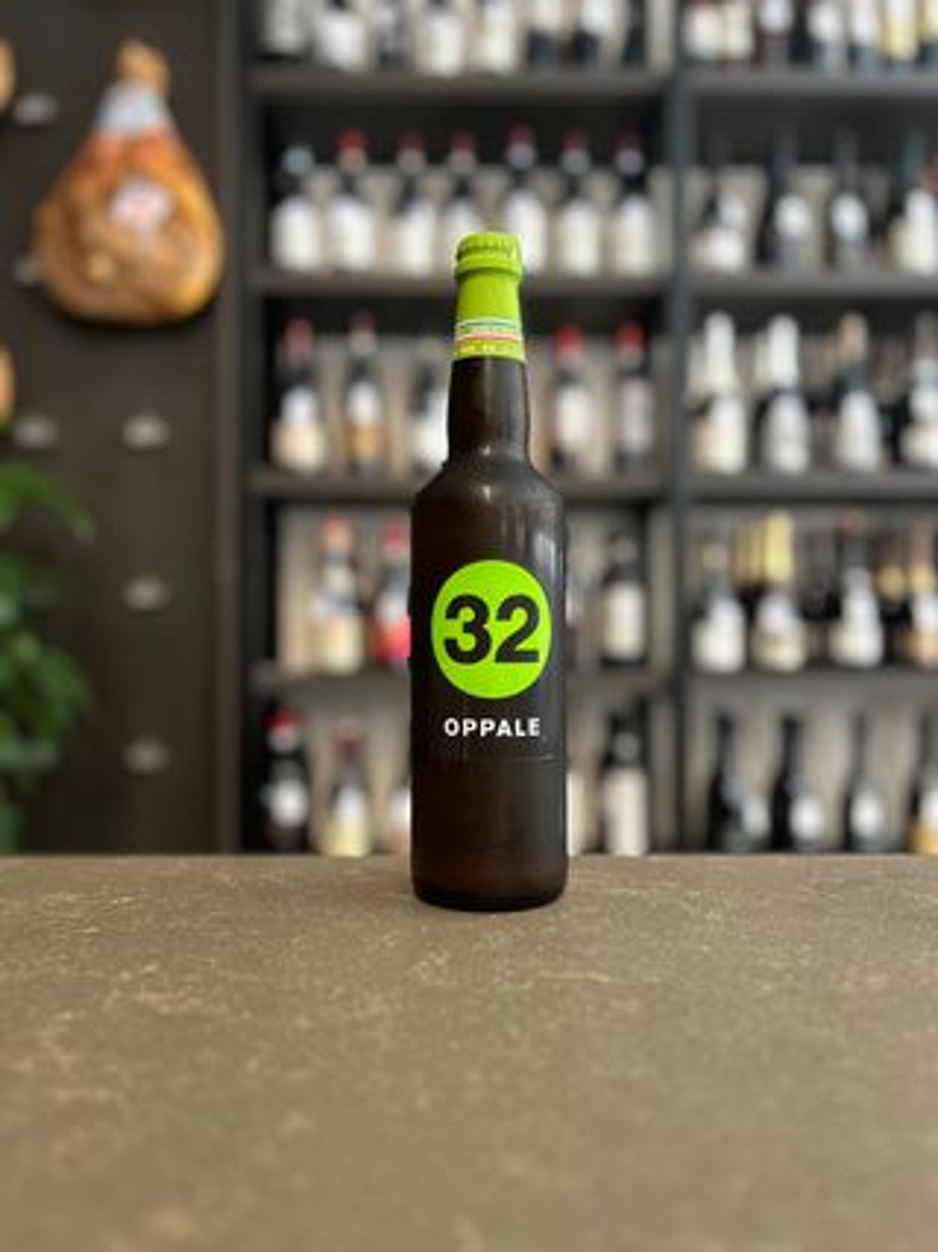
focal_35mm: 26
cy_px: 626
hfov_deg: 53.0
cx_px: 469
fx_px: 940
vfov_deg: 67.3
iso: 250
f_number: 1.5
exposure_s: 1/50
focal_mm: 5.7
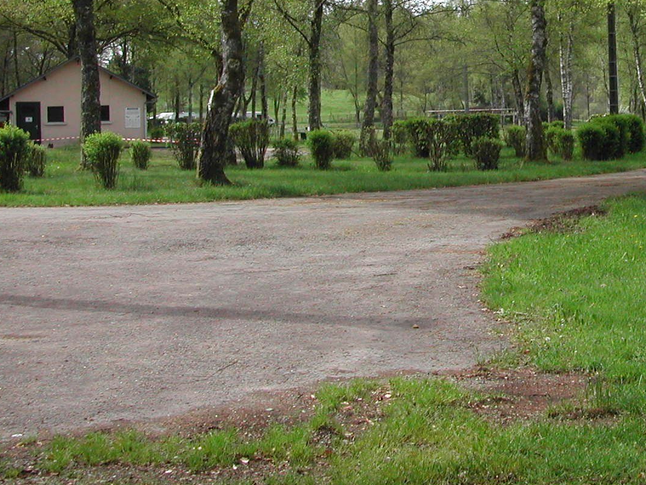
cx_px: 478
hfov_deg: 26.4
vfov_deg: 19.9
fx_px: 1363
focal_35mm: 73
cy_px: 71
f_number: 2.8
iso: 100
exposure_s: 1/546
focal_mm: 8
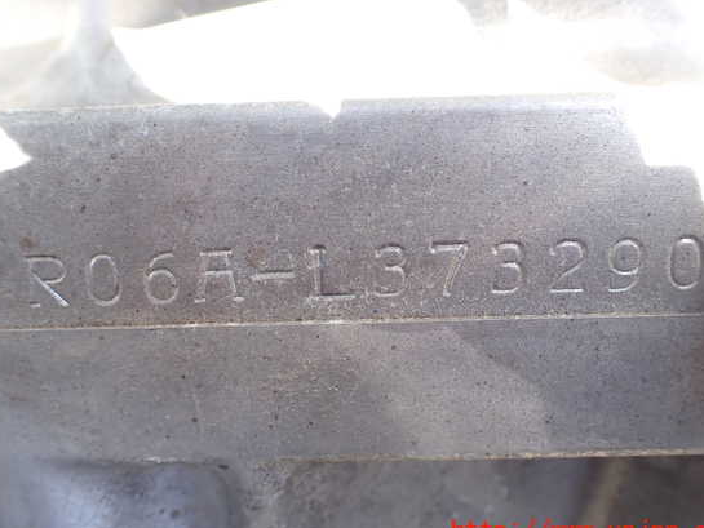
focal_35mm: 33
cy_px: 258
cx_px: 355
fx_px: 671
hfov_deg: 55.3
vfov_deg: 43.0
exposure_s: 1/125
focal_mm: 5.4
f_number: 2.3
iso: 200
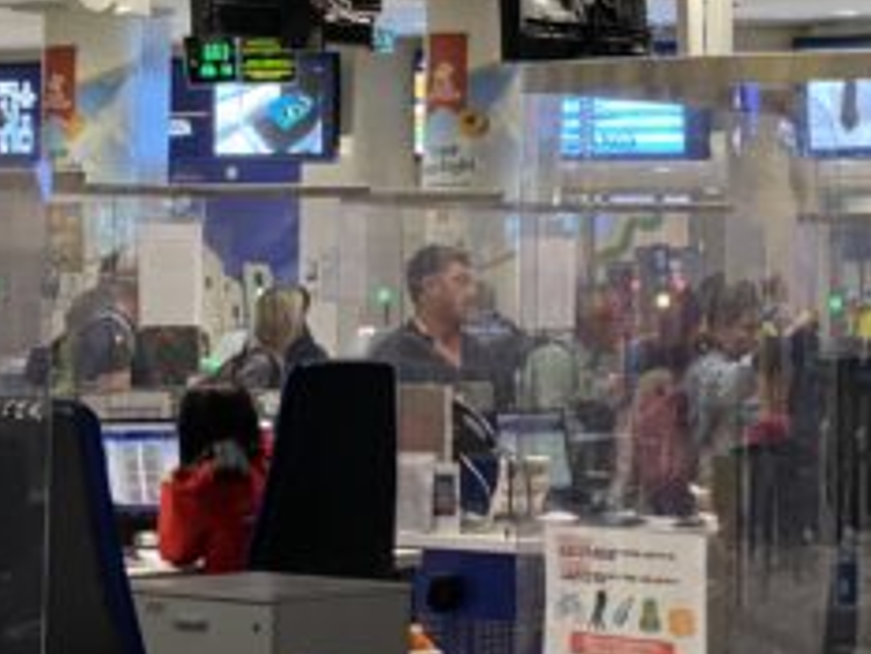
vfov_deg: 9.8
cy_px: 155
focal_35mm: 152
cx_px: 477
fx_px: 3827
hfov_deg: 13.0
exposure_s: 1/50
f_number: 2
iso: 160
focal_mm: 6
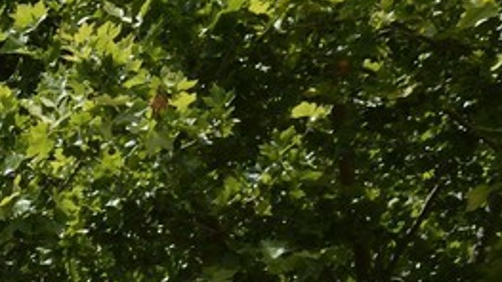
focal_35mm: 204
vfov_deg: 5.5
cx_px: -958
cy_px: 951
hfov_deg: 8.8
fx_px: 2716
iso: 400
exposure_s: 1/500
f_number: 13
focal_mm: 32
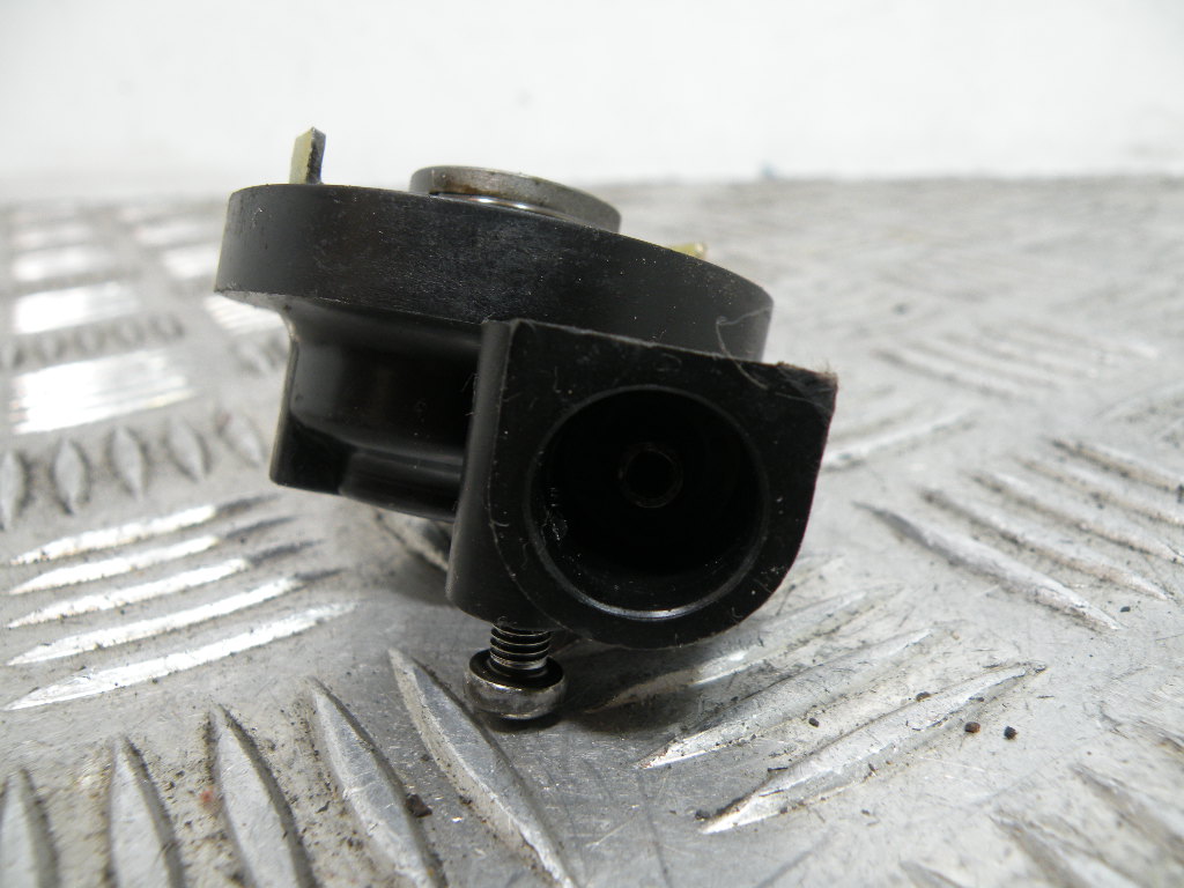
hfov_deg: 65.3
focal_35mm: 27
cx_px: 592
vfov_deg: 51.4
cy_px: 444
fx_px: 924
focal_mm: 4.7
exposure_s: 1/63.8
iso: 96
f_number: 2.8
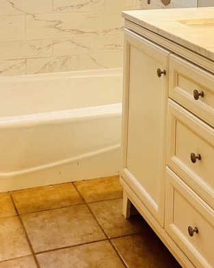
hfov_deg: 21.8
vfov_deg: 25.9
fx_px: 555
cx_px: 135
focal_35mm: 70
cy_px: 8
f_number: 1.6
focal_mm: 5.96
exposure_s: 1/120
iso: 80
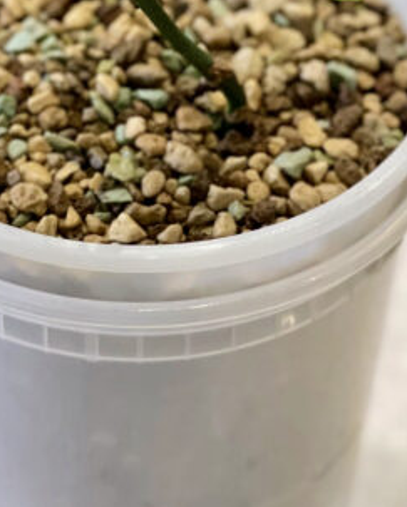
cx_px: 33
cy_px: -114
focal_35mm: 211
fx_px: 3172
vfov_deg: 9.0
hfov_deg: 7.3
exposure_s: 1/120
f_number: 2.2
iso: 200
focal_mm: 7.5
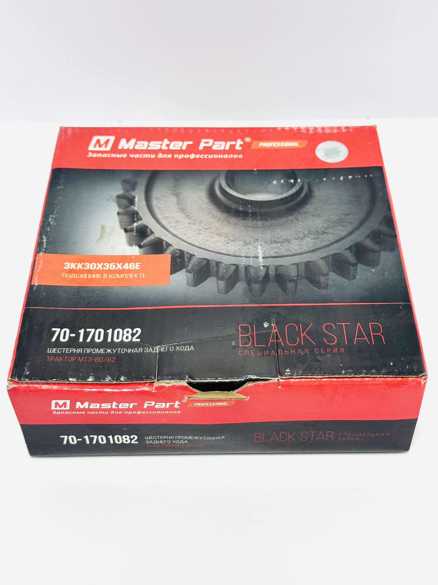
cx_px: 219
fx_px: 810
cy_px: 292
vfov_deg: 39.7
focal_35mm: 48
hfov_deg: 30.3
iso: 100
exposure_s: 1/100
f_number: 1.78
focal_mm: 6.76
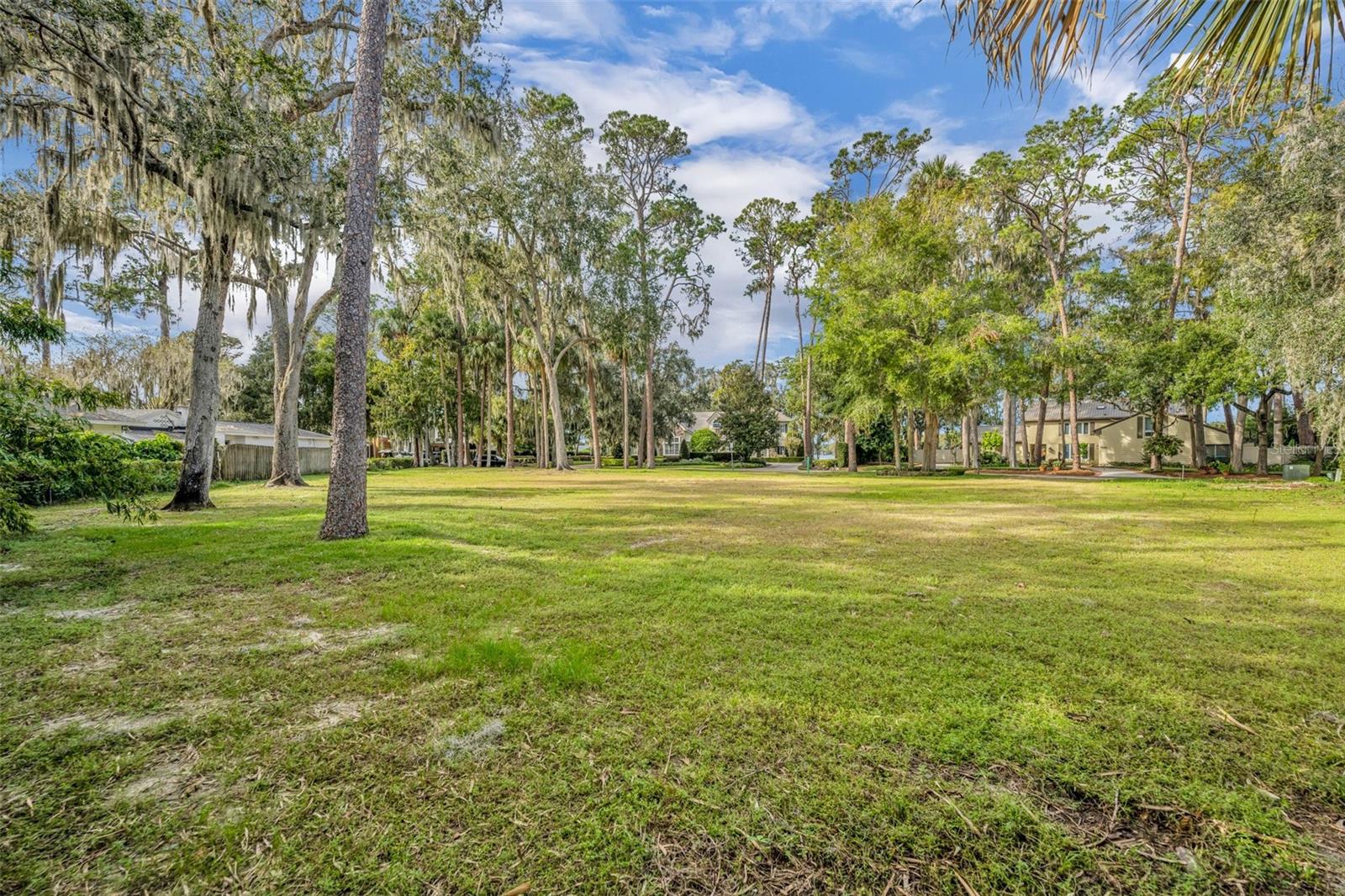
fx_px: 523
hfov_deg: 104.3
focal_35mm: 14
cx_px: 672
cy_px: 448
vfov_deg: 81.2
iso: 110
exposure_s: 1/250
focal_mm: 14
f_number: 5.6
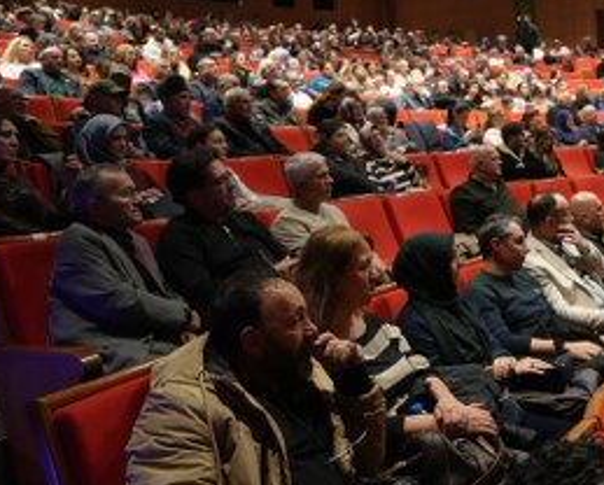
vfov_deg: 36.2
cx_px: 520
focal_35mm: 41
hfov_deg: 41.8
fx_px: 734
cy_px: 162
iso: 12800
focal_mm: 24
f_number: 4
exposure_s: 1/100
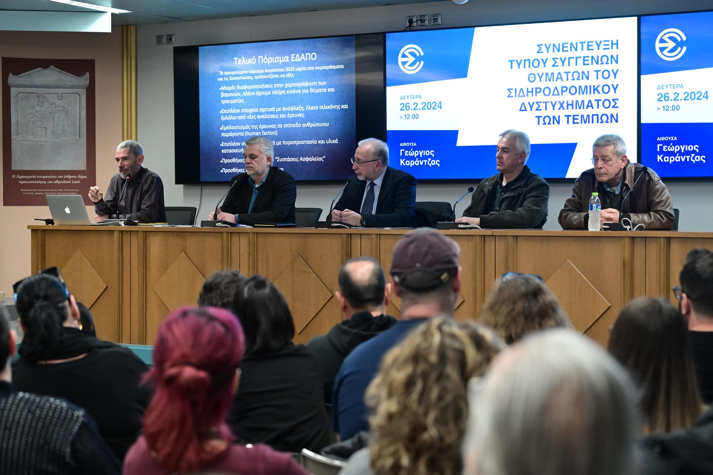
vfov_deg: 19.5
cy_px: 238
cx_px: 356
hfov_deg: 28.8
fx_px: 1386
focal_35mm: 70
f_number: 4
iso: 5000
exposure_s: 1/200
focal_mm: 70
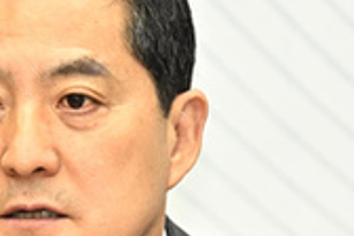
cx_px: 46
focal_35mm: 950
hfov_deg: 2.2
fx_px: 9341
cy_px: 311
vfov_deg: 1.4
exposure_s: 1/250
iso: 2000
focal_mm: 250
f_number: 6.3
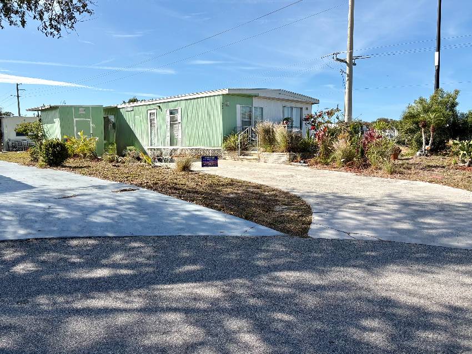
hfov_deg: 67.3
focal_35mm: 26
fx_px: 354
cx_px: 236
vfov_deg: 53.0
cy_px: 177
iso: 50
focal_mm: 5.96
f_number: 1.6
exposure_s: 1/3448
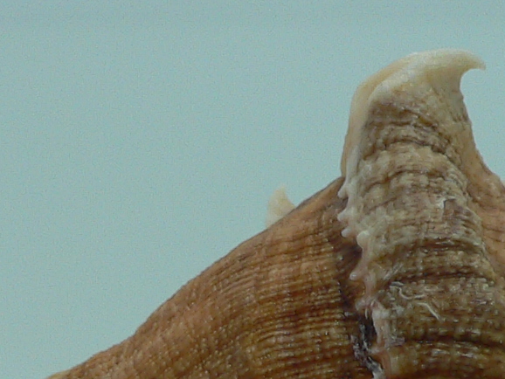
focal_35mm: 122
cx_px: 384
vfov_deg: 11.6
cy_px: 587
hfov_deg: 16.1
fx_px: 1781
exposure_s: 1/60
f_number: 2.8
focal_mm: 4.6
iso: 80
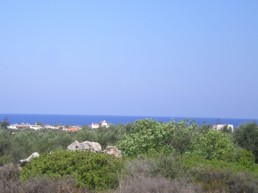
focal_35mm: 136
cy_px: 80
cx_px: 83
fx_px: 1014
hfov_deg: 14.5
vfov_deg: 10.9
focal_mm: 14.3
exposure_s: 1/160
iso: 50
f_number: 7.2
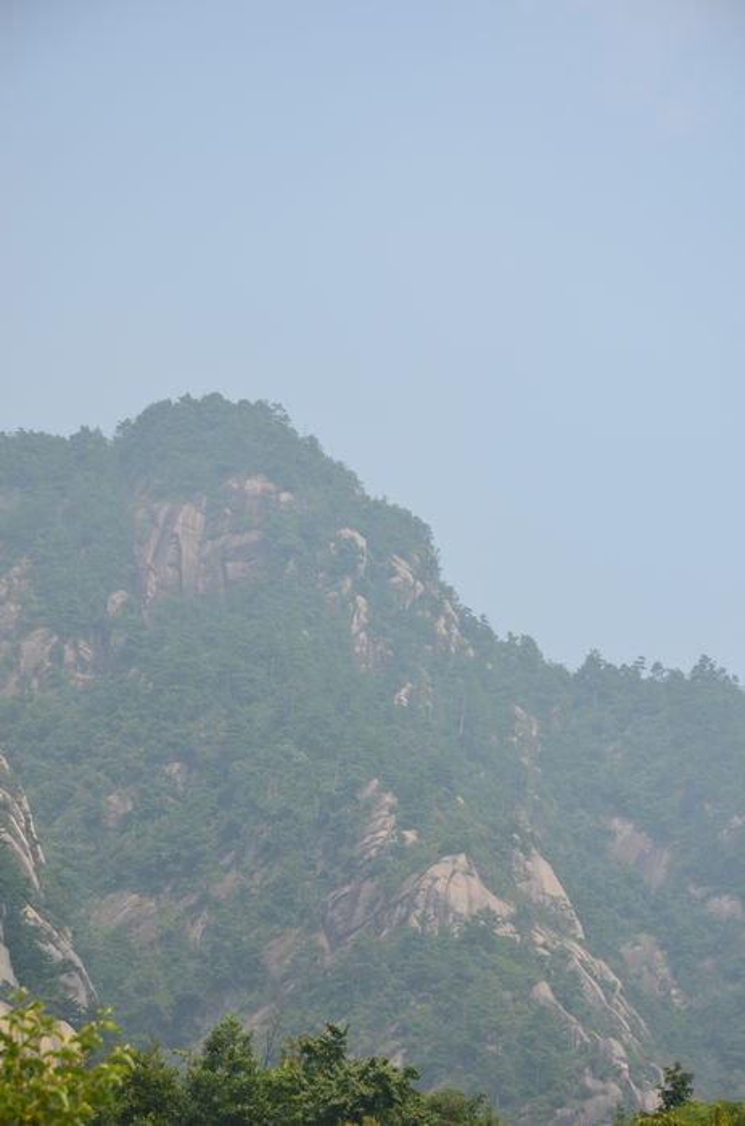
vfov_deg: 14.0
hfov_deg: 9.3
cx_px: 372
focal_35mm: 147
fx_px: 4588
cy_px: 563
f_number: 10
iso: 100
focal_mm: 98
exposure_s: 1/200
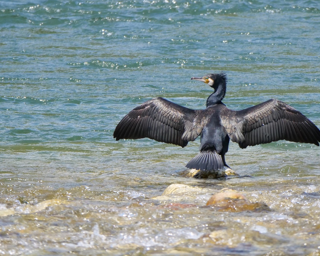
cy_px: 128
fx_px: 7899
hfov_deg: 2.3
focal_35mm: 834
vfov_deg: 1.9
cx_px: 166
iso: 800
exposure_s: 1/1600
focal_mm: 400
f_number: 6.3
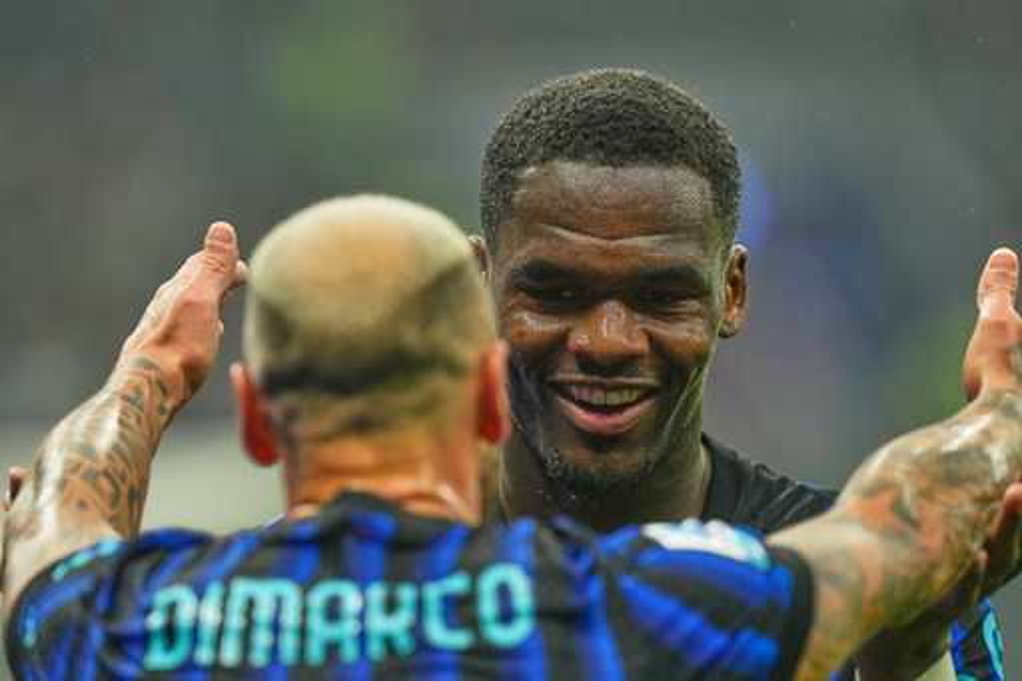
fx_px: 11351
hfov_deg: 5.2
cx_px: 511
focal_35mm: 400
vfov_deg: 3.4
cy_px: 340
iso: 4000
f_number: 3.5
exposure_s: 1/2000
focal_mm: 400
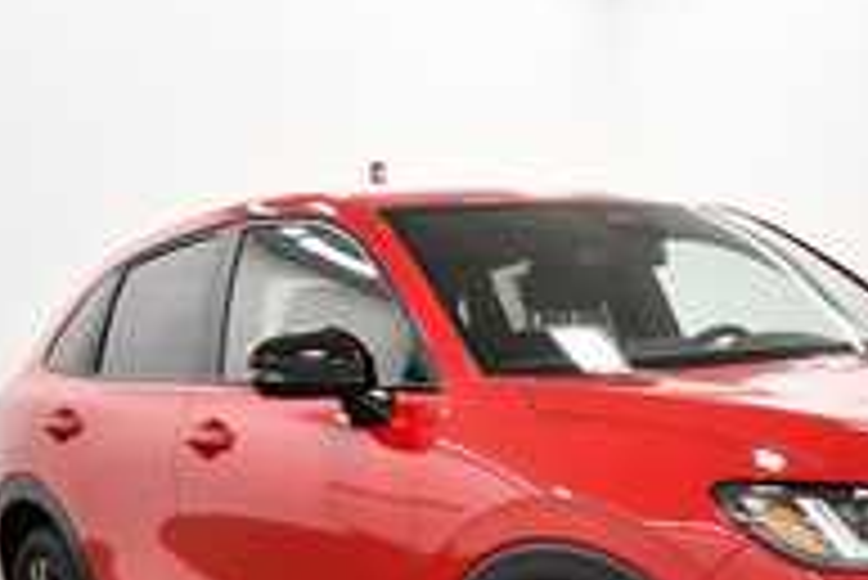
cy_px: 578
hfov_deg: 33.3
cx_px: 715
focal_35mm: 58
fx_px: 1399
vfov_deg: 22.5
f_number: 5.6
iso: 1400
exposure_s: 1/125
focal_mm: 19
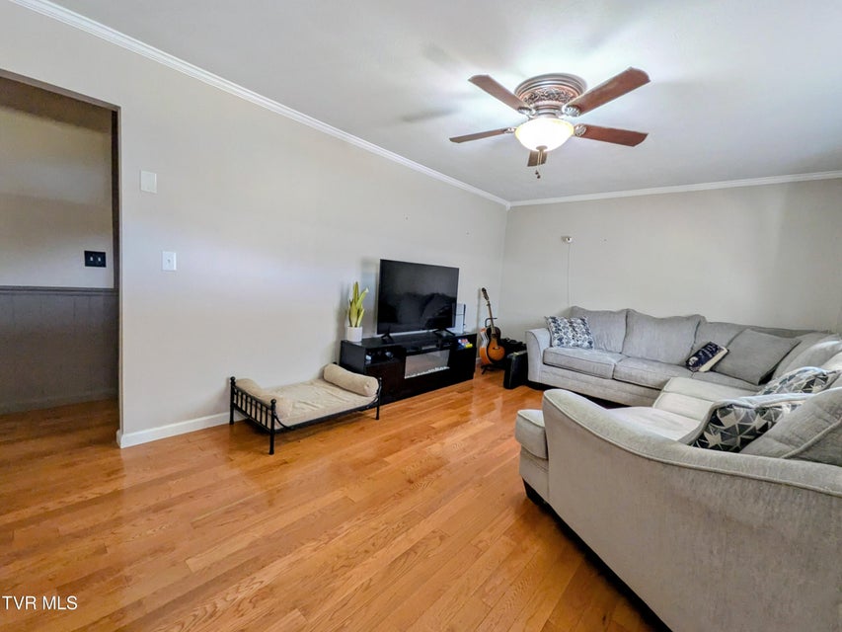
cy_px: 316
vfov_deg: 85.7
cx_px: 421
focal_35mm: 14
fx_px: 341
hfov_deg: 102.1
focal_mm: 1.85
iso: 140
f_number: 2.2
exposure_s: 1/40
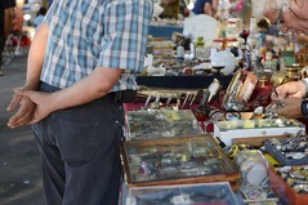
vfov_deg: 17.2
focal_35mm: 79
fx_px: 675
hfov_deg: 25.4
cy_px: 61
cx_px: 228
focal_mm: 45
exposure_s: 1/200
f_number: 3.5
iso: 200
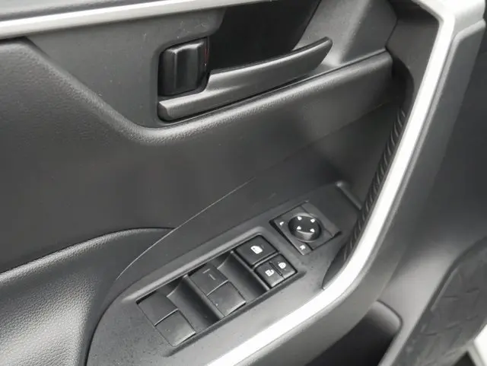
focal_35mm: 50
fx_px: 704
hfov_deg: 38.2
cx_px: 244
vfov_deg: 29.1
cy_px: 183
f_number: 5.3
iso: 2000
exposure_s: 1/60
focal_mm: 25
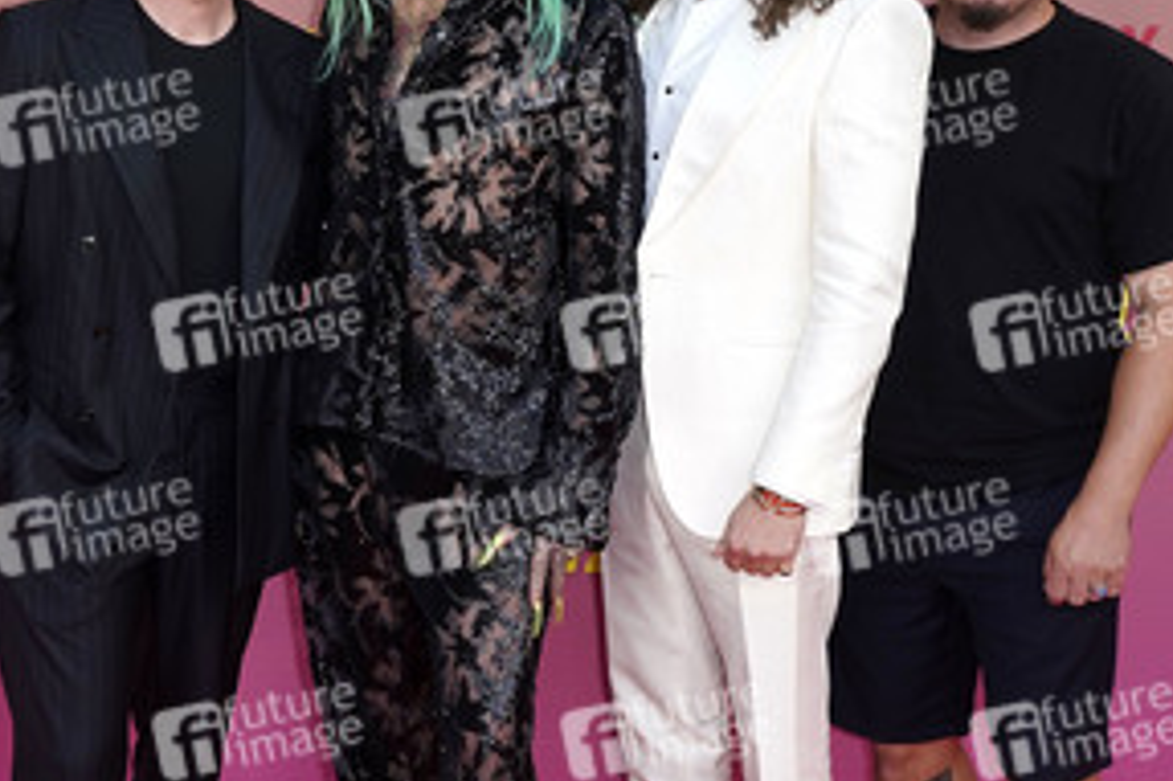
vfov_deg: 24.4
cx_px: 558
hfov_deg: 36.3
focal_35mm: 55
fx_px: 1791
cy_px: 221
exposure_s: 1/160
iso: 320
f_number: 5.6
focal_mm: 35
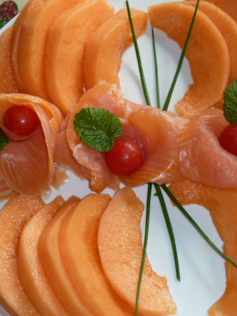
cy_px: 158
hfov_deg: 19.8
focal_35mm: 74
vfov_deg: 26.3
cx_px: 155
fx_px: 676
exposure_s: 1/30
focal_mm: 9.1
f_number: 3.9
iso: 125
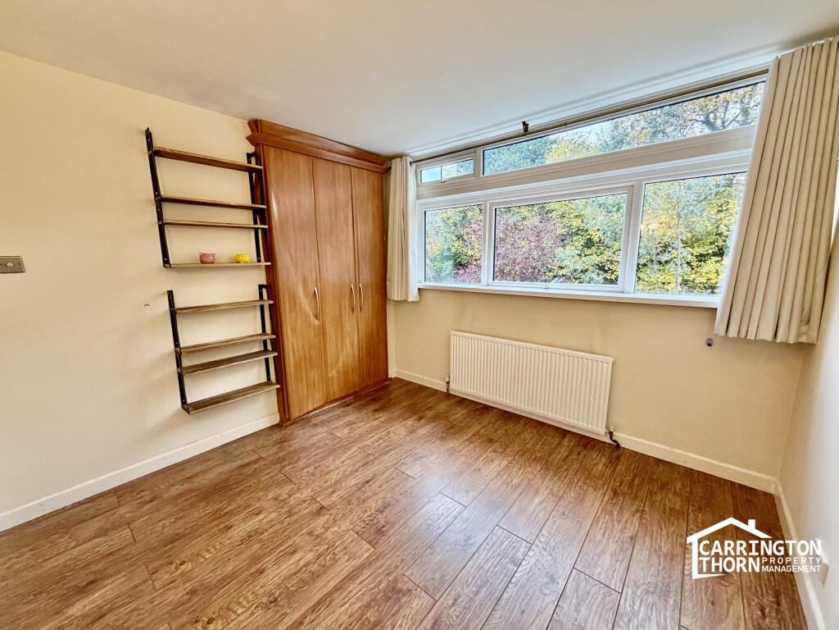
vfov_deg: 85.7
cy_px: 315
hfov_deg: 102.1
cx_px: 420
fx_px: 339
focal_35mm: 14
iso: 250
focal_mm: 2.22
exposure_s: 1/100
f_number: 2.2
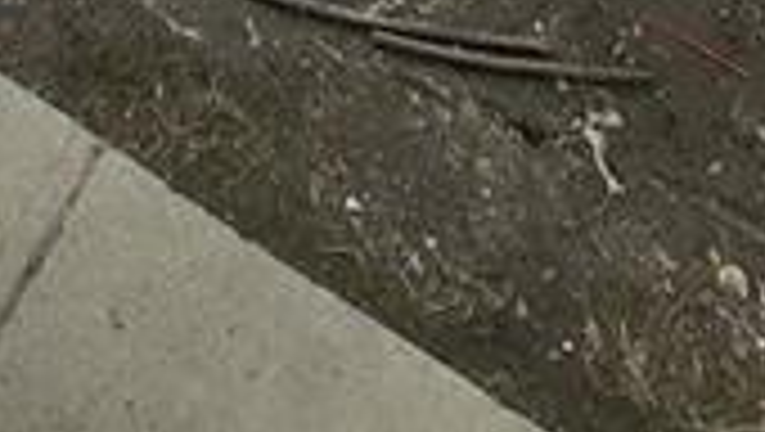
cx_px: 202
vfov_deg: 8.4
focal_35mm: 64
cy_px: -1256
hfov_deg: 32.3
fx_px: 1299
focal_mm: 1.74
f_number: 2.2
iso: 32
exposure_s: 1/1513
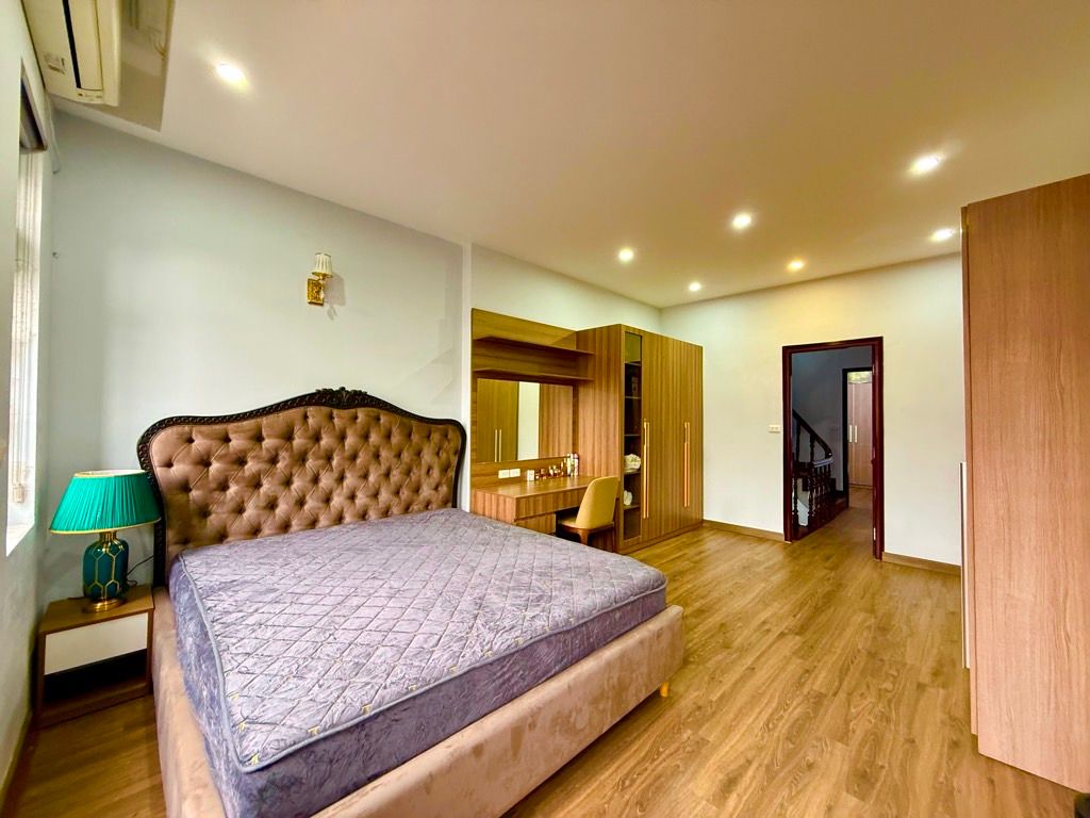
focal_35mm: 14
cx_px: 545
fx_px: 441
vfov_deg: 85.7
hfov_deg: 102.1
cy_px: 409
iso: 400
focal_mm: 2.22
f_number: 2.2
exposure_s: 1/60
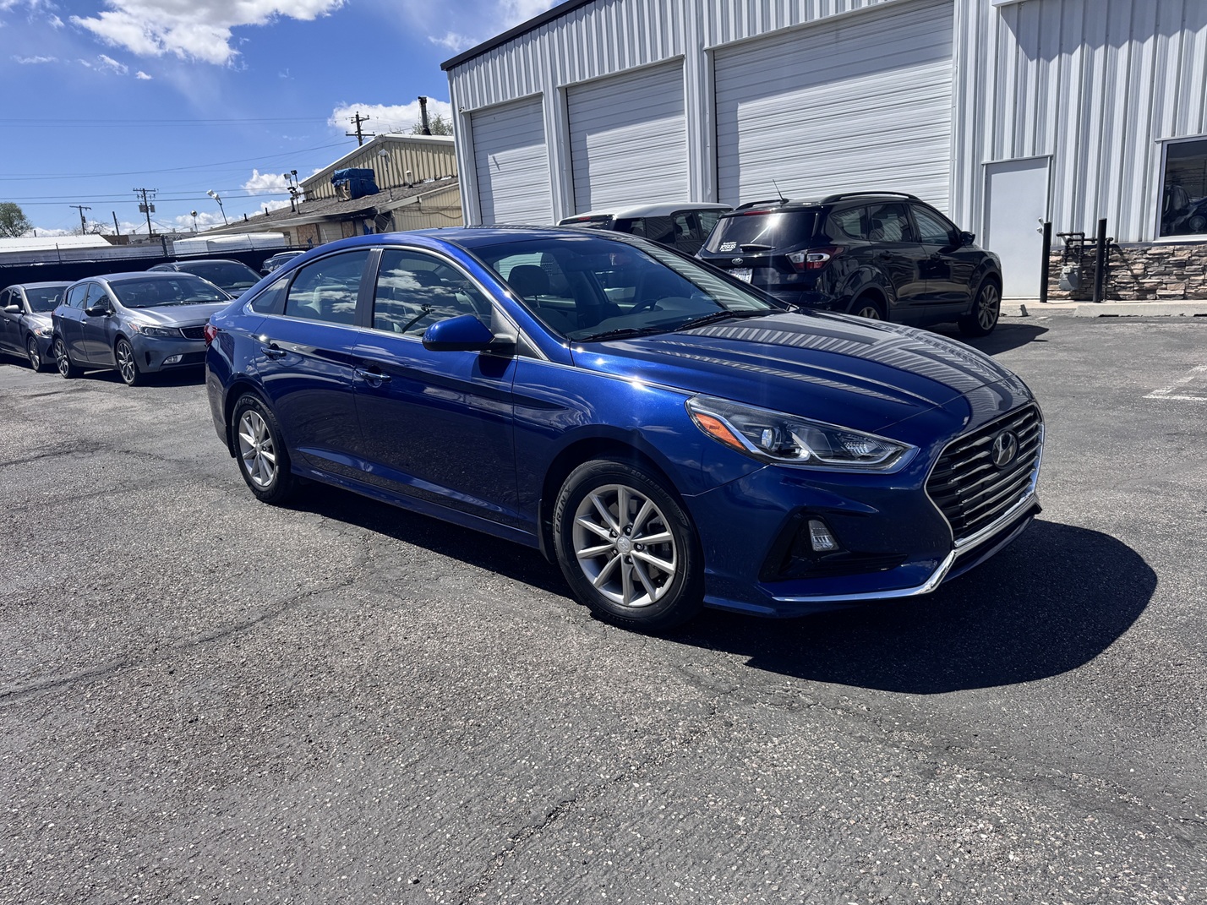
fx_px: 837
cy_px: 452
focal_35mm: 24
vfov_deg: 56.8
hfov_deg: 71.6
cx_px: 604
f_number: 1.78
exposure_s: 1/3802
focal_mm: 6.76
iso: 80
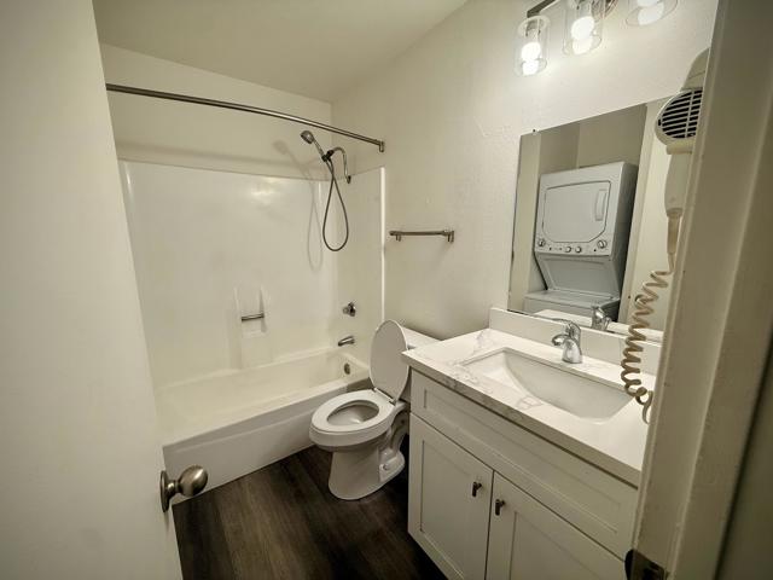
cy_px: 290
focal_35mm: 14
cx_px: 386
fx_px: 313
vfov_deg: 85.7
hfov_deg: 102.1
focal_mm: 2.22
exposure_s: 1/120
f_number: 2.2
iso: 100
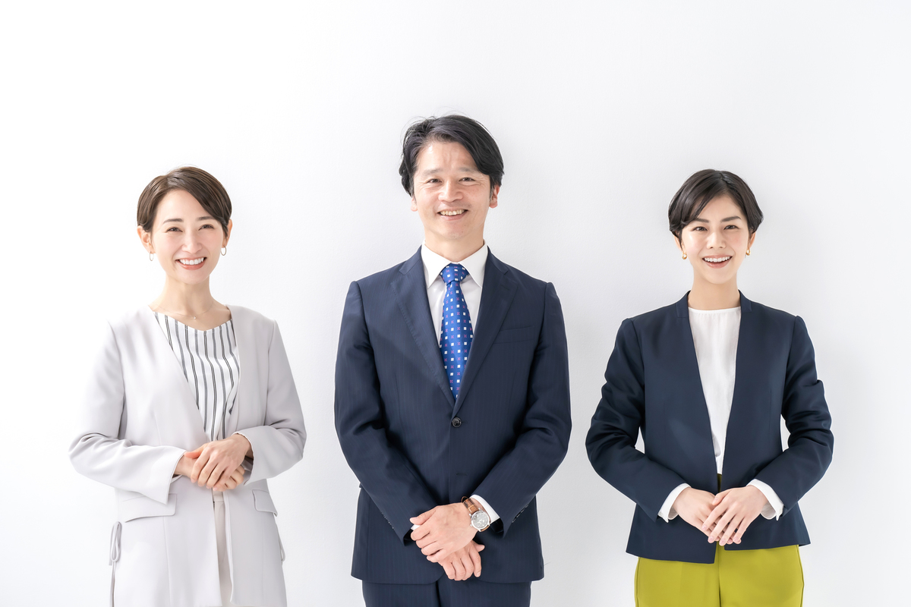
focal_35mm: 111
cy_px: 304
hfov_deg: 18.4
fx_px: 2809
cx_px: 456
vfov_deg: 12.3
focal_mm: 111
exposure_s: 1/200
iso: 400
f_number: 4.5
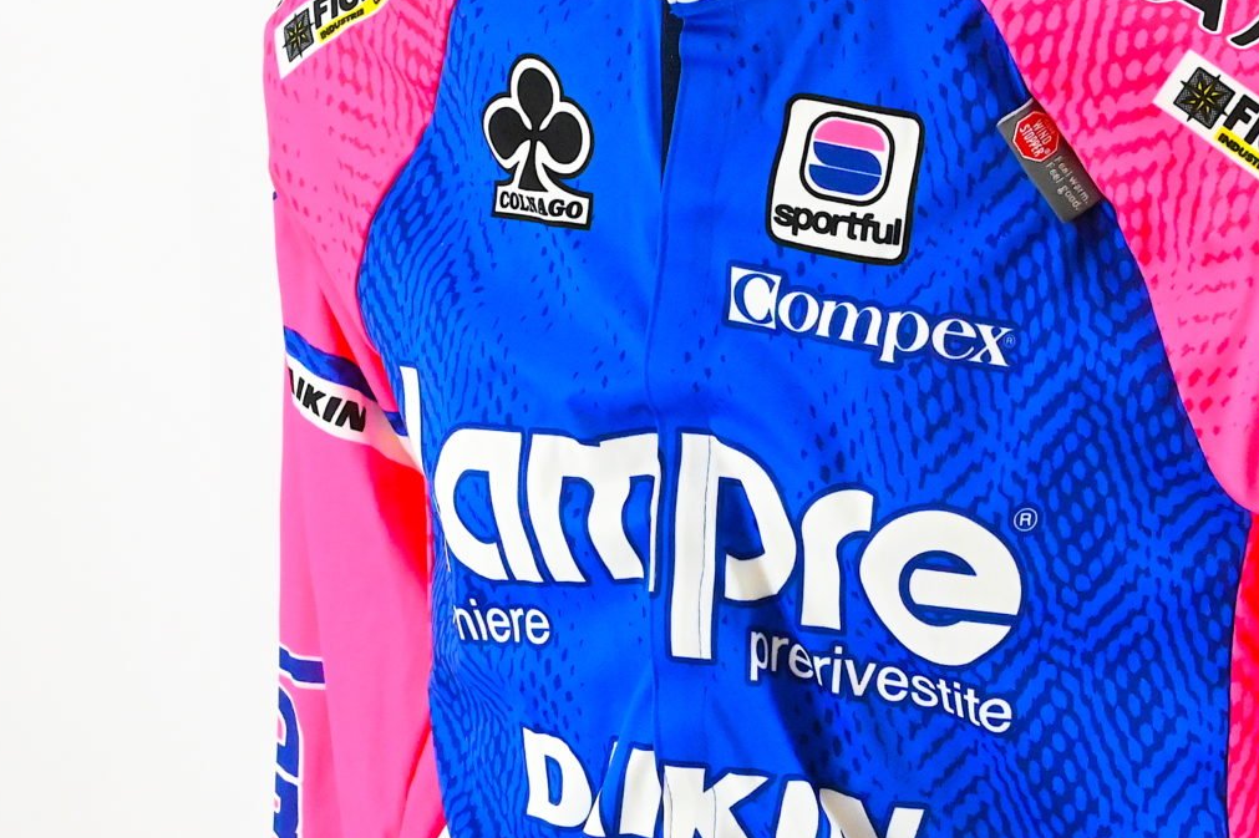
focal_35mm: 133
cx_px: 918
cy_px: 690
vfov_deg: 10.3
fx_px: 4649
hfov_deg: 15.4
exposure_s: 1/400
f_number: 16
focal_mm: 70
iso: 28800
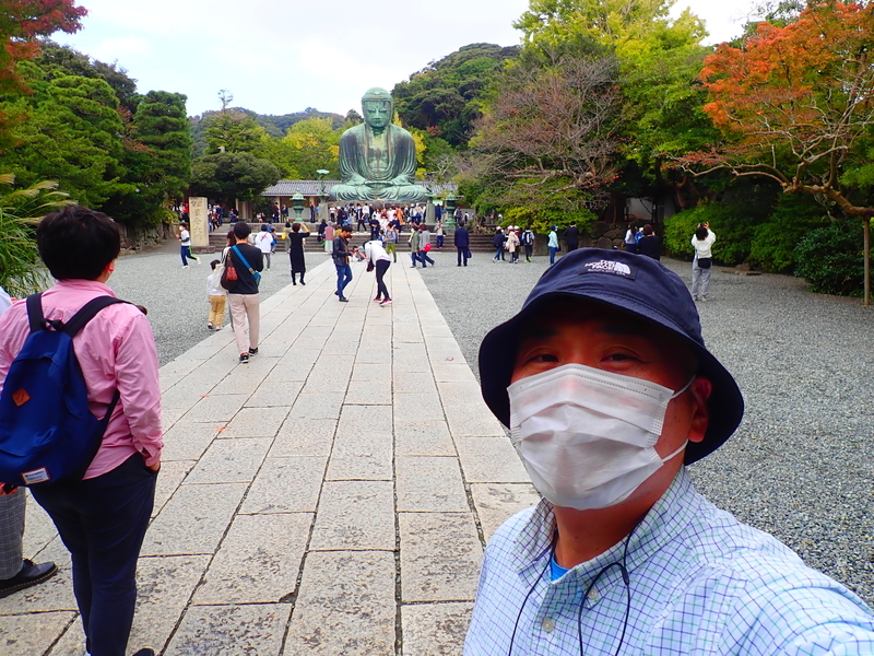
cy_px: 328
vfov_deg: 54.9
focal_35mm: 25
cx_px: 437
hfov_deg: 69.4
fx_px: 631
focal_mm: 4.5
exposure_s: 1/400
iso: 100
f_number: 2.8
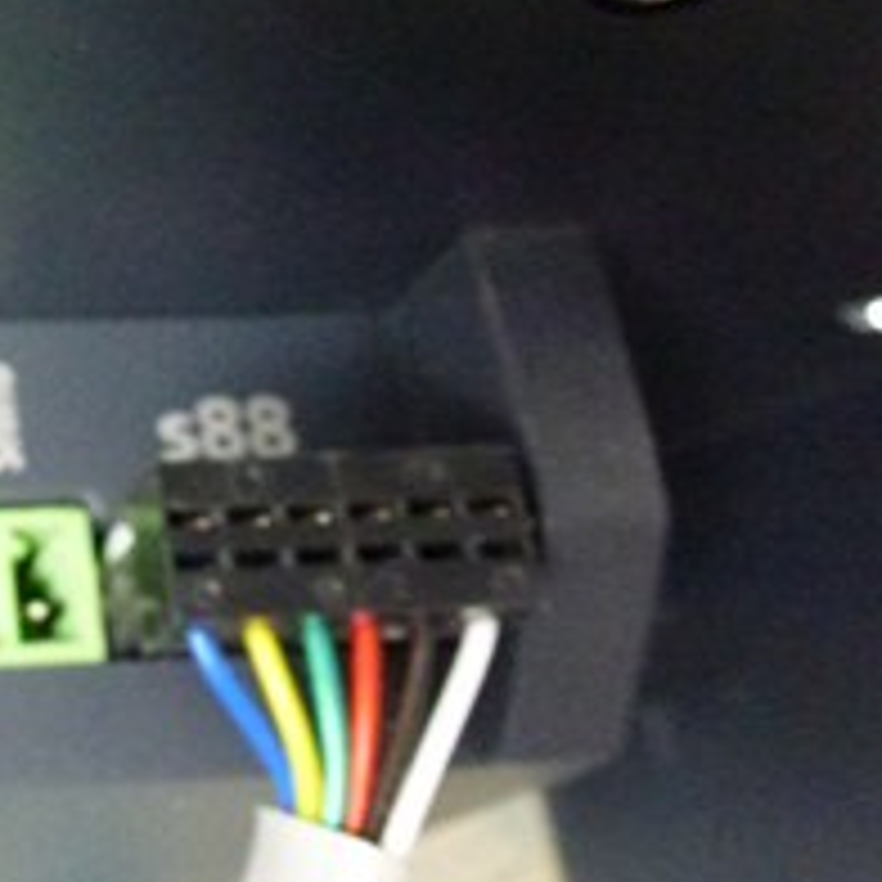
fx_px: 1874
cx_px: -432
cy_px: 306
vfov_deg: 26.4
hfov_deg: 22.1
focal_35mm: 65
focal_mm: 4.3
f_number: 3.3
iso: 800
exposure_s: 1/30
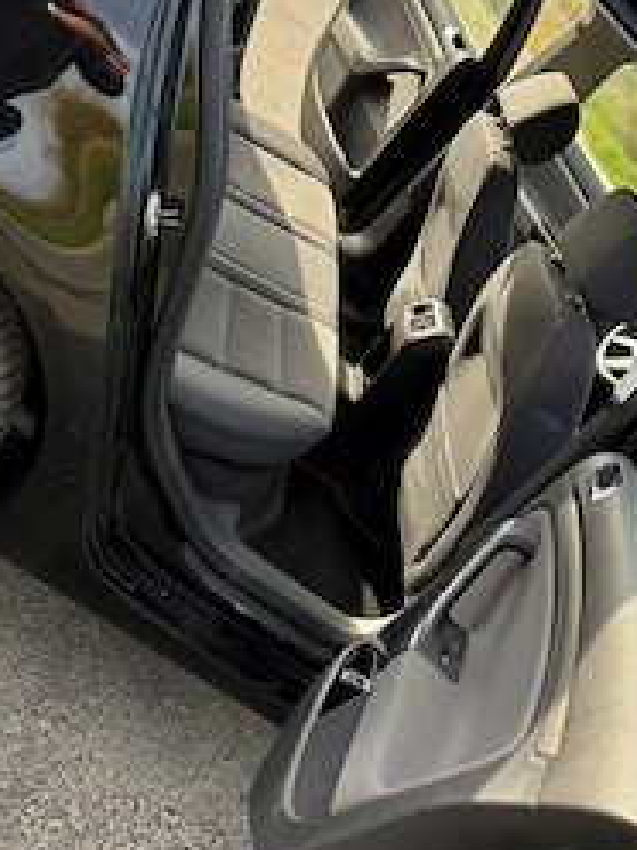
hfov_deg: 34.0
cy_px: 322
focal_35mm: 42
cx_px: 425
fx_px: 1031
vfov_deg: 44.5
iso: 50
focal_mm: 5.96
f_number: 1.6
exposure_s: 1/475
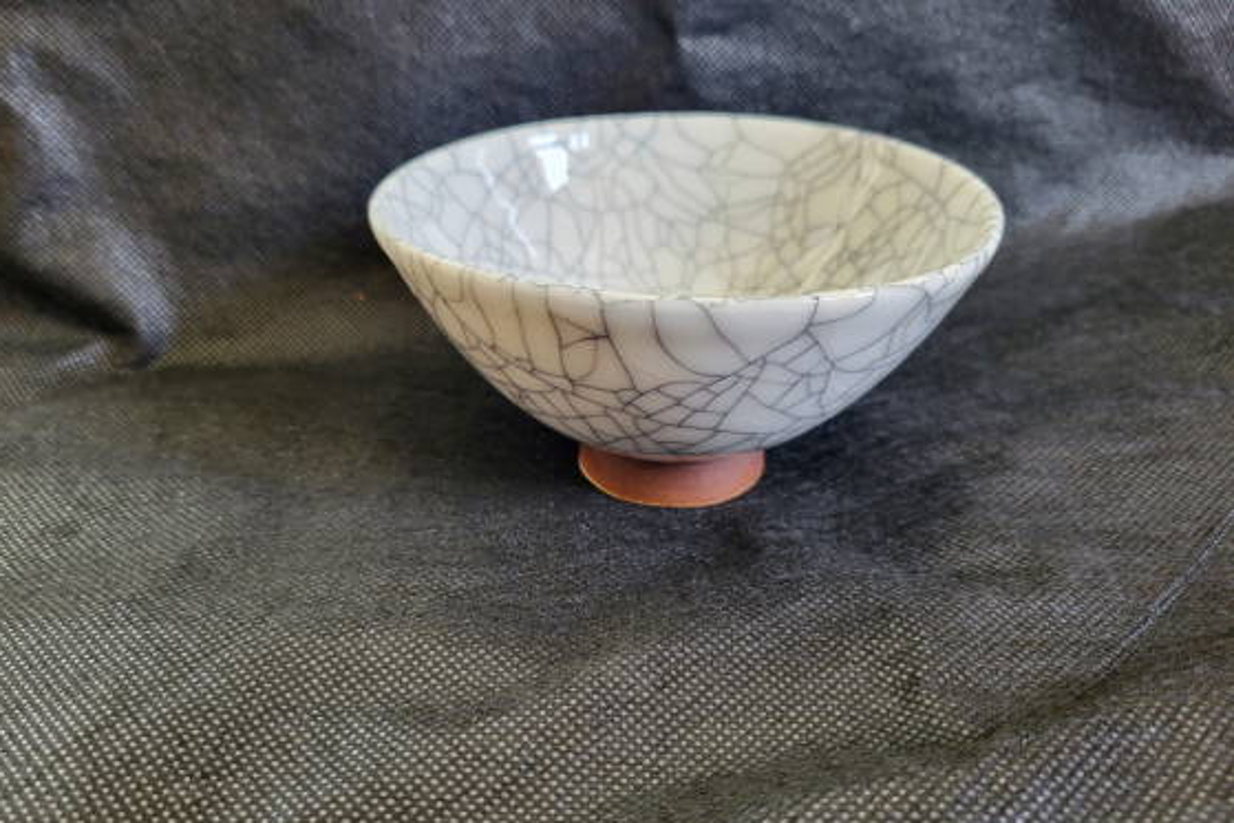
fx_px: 994
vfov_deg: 44.9
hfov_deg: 63.6
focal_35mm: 29
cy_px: 461
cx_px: 581
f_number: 1.8
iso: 200
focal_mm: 5.4
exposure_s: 1/40
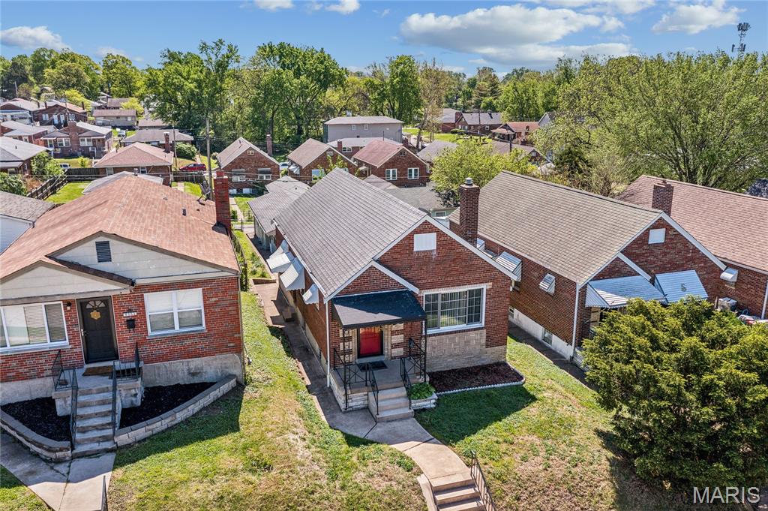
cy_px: 256
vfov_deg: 46.3
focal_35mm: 28
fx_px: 597
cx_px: 384
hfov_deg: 65.5
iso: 100
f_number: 3.5
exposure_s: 1/60
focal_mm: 10.3
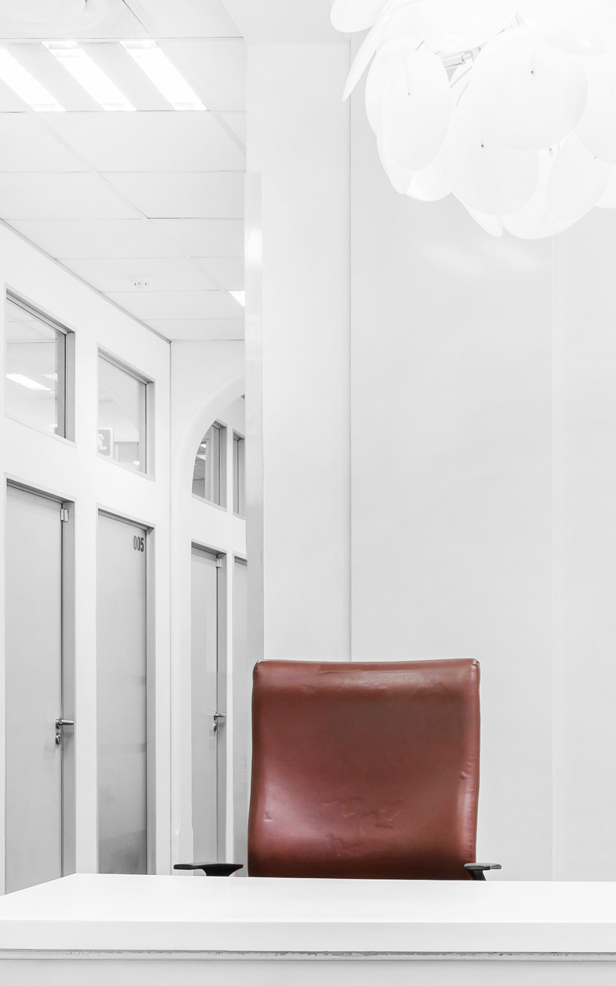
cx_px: 641
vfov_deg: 32.5
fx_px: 1666
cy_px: 709
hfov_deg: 20.2
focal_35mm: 62
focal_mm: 24
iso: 200
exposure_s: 1/3
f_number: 9
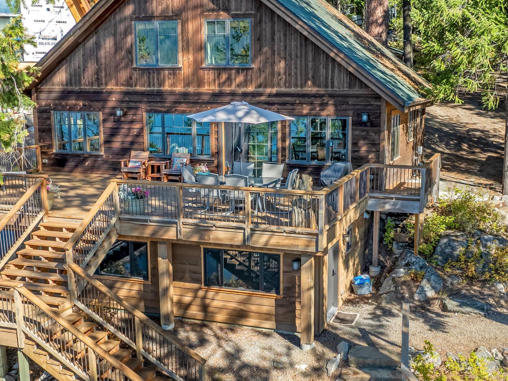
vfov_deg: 32.8
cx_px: 282
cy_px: 211
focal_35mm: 44
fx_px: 645
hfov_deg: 42.9
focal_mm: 12.29
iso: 120
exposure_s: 1/800
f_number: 2.8
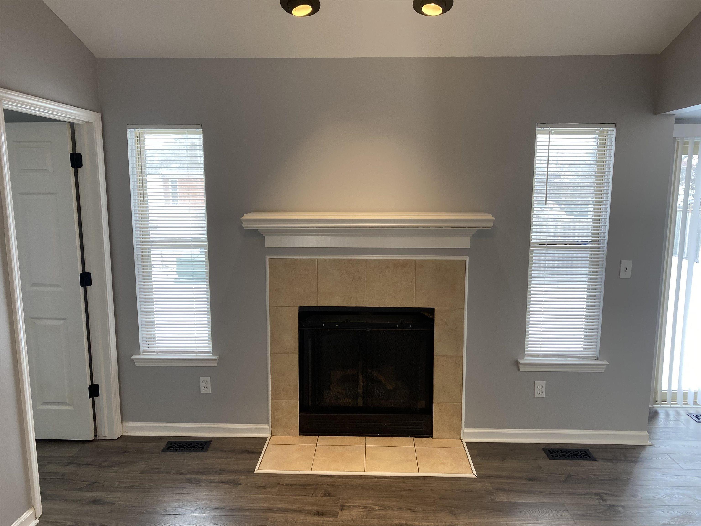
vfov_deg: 53.1
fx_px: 527
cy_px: 263
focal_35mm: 26
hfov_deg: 67.3
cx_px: 350
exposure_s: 1/120
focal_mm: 4.25
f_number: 1.8
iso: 100
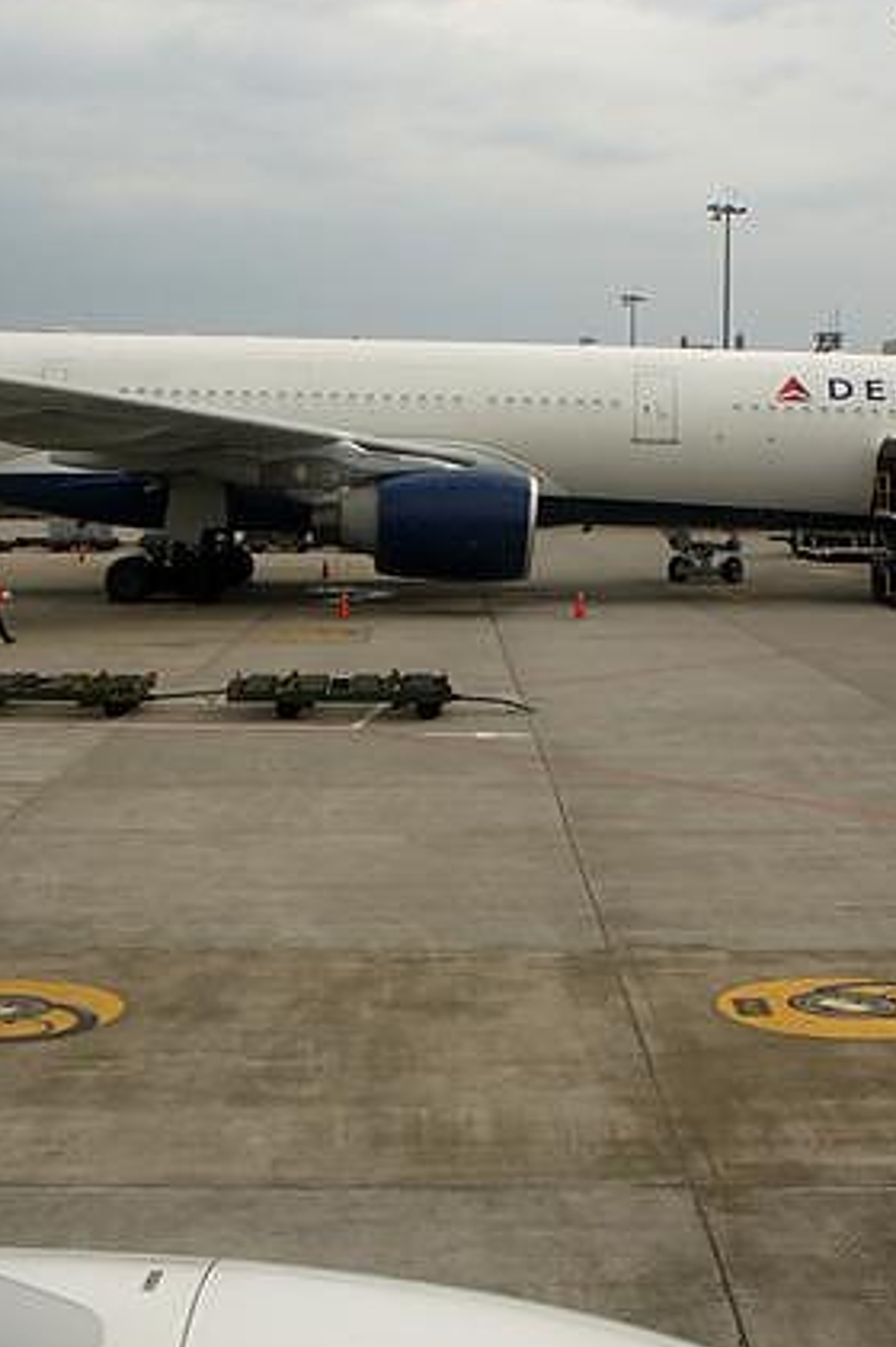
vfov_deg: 35.1
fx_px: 2131
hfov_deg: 23.7
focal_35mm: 57
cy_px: 618
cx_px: 483
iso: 200
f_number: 8
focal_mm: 20
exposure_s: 1/250
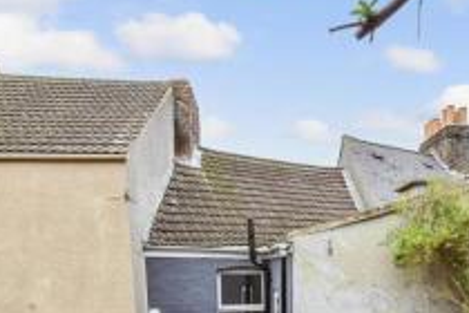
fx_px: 443
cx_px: 339
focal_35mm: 34
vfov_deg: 34.4
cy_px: 332
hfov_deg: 53.8
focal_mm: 10
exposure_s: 1/60
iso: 160
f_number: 6.3
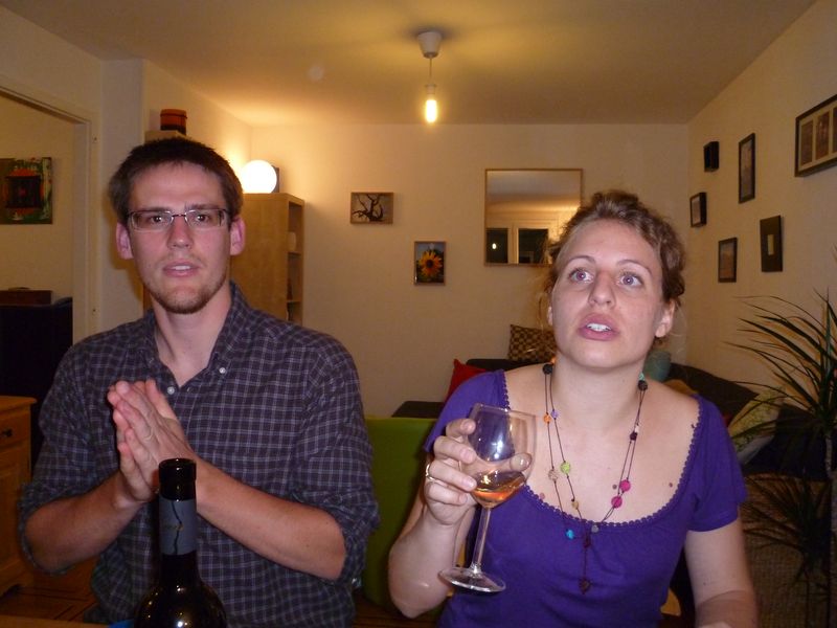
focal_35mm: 30
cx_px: 418
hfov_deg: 60.0
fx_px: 725
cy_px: 314
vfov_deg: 46.8
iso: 400
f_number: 2.9
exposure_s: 1/60
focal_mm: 5.4
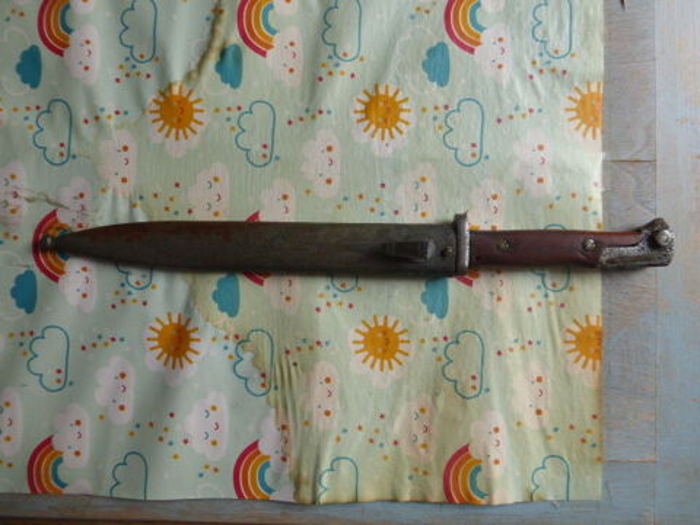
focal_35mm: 25
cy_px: 262
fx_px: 506
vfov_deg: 54.9
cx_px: 350
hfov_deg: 69.4
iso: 200
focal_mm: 4.3
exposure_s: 1/125
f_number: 3.3
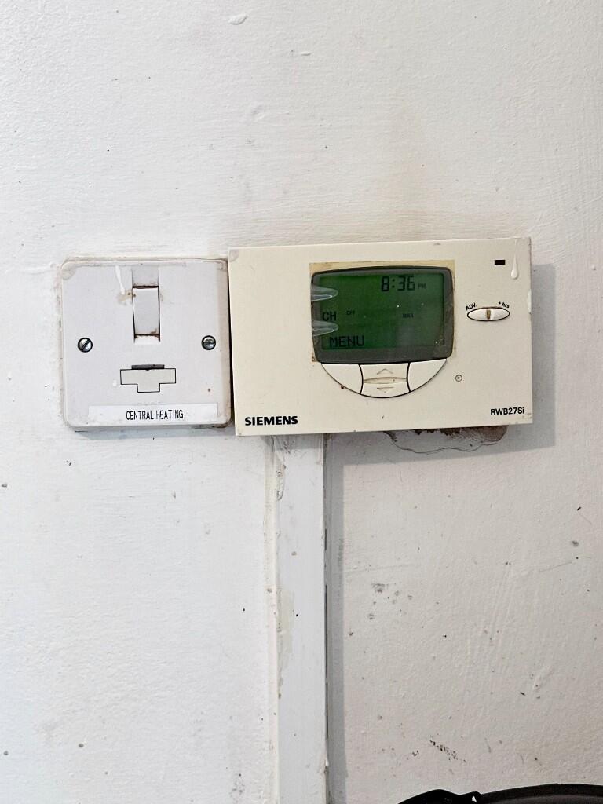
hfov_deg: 30.3
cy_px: 402
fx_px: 1115
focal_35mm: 48
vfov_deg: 39.7
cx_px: 302
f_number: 1.78
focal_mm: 6.86
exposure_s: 1/50
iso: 160
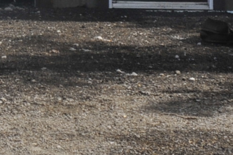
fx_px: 1454
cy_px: -290
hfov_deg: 8.6
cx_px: -269
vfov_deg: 5.7
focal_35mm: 225
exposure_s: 1/250
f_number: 10
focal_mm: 22
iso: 200
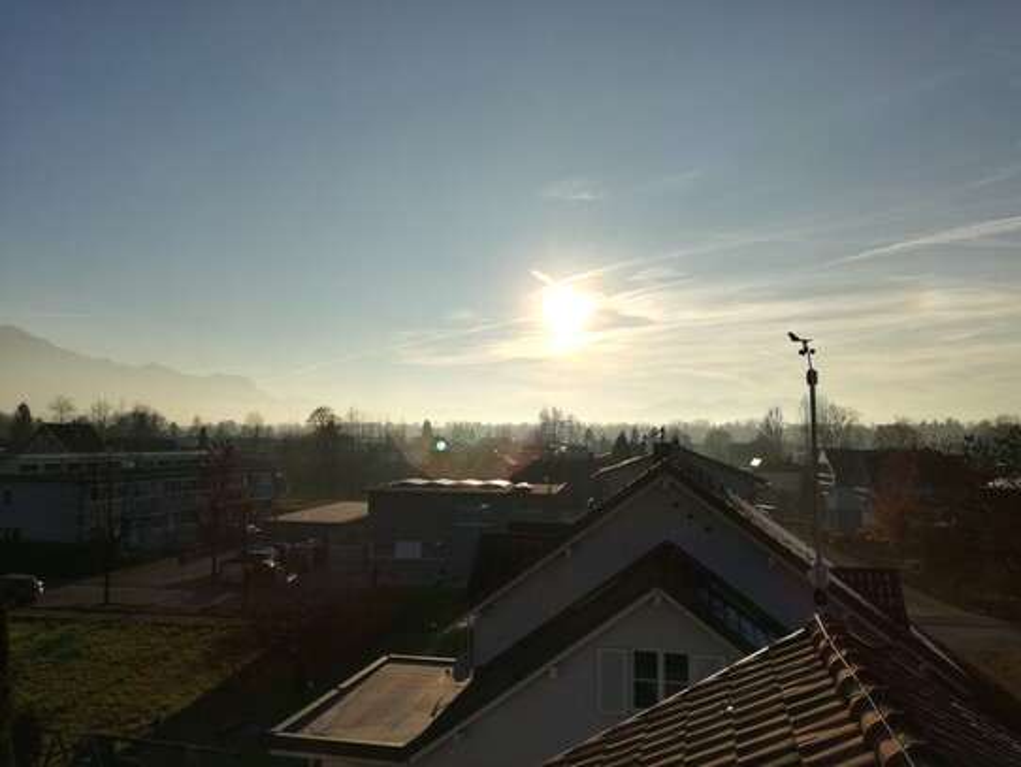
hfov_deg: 65.3
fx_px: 797
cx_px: 510
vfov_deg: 51.4
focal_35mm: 27
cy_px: 384
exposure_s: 1/3968
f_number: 2
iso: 50
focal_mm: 3.79
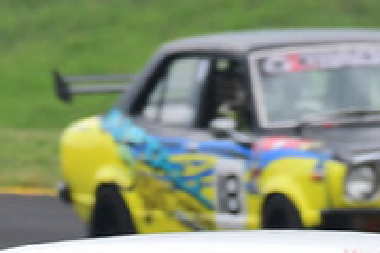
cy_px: 334
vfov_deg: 0.5
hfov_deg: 0.8
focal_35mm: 2512
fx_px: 26513
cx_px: 110
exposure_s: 1/640
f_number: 10
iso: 1000
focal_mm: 420
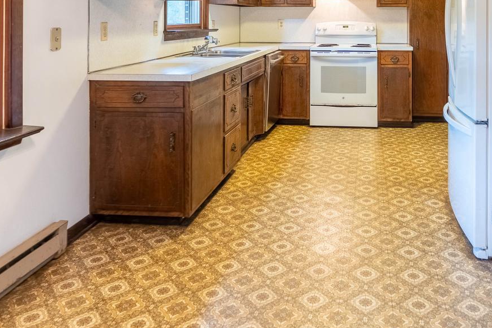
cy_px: 13
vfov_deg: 36.6
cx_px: 330
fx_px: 451
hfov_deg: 56.0
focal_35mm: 33
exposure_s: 1/320
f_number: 2.8
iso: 800
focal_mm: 14
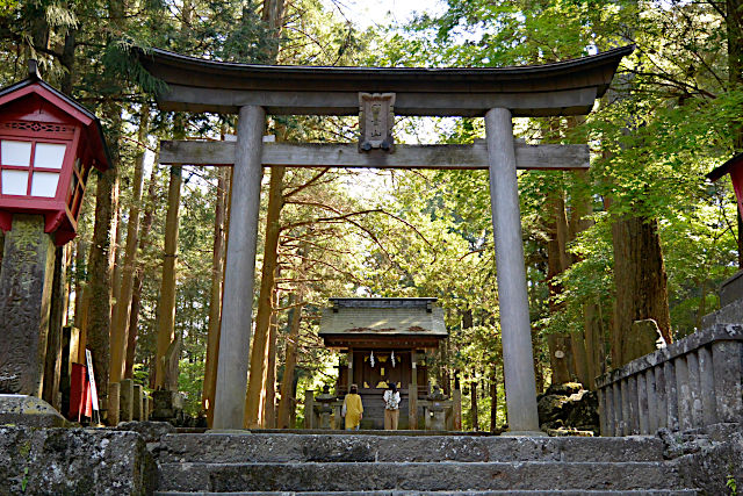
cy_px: 248
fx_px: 846
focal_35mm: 41
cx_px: 372
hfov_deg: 47.4
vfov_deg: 32.6
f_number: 4.5
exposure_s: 1/100
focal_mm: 15.2
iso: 400
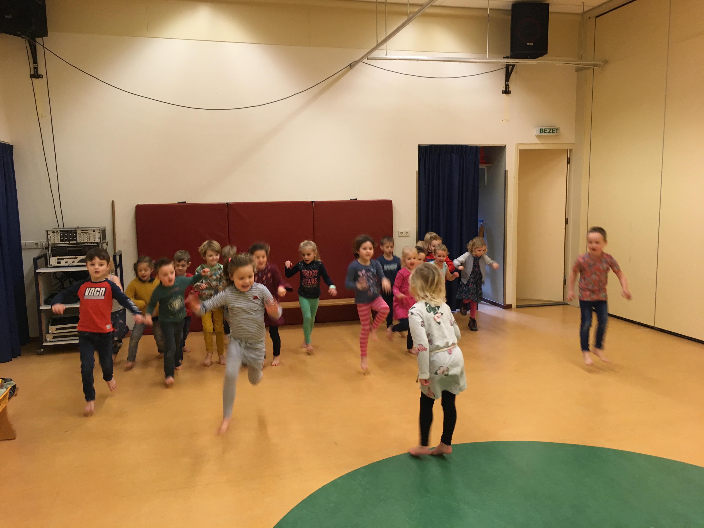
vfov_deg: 48.2
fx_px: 590
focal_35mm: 29
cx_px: 352
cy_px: 264
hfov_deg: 61.7
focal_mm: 4.15
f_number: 2.2
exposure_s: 1/33
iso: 100
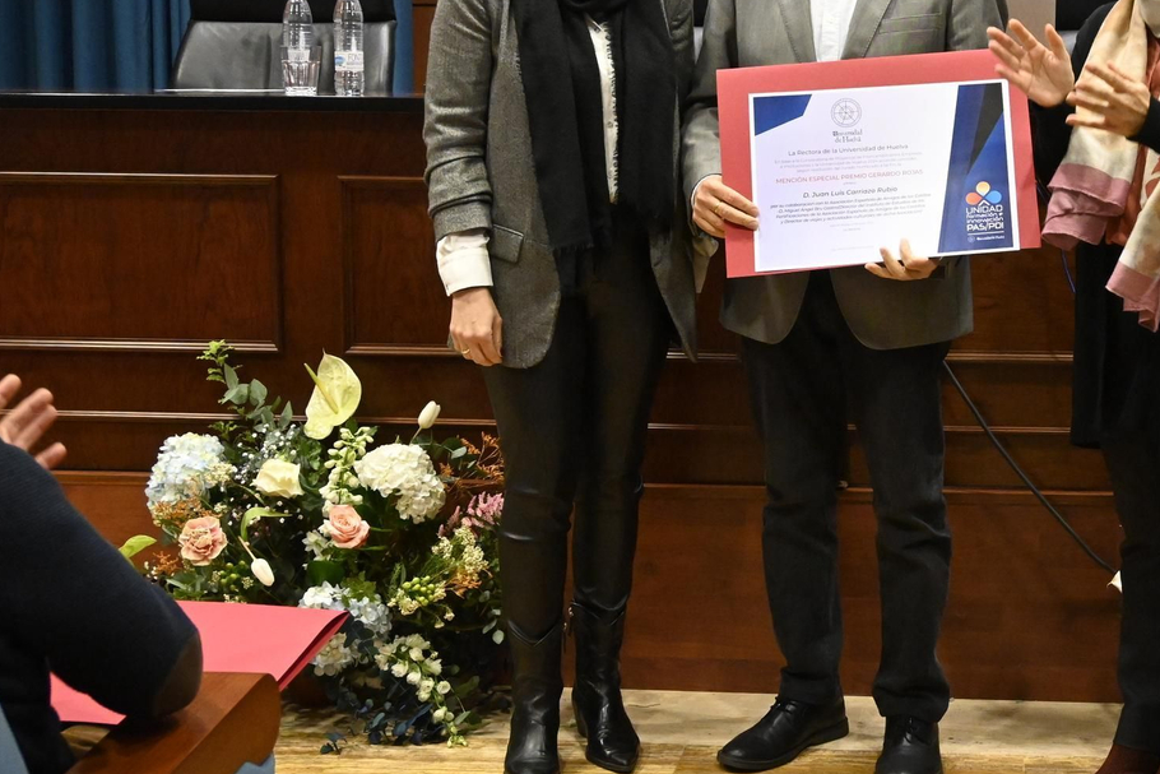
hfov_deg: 33.1
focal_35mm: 59
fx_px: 1912
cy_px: 270
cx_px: 864
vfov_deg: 22.8
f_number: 5
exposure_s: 1/125
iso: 5000
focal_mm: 22.5
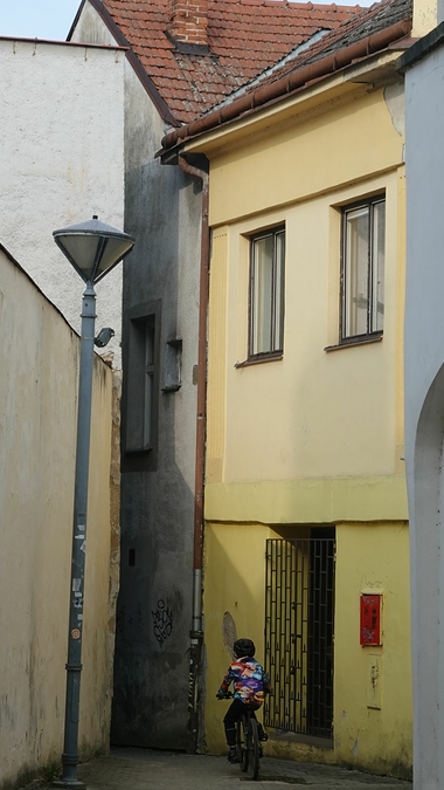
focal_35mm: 118
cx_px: 179
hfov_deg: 10.3
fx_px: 2468
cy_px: 397
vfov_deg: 18.2
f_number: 8
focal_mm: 27.98
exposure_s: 1/125
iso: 125
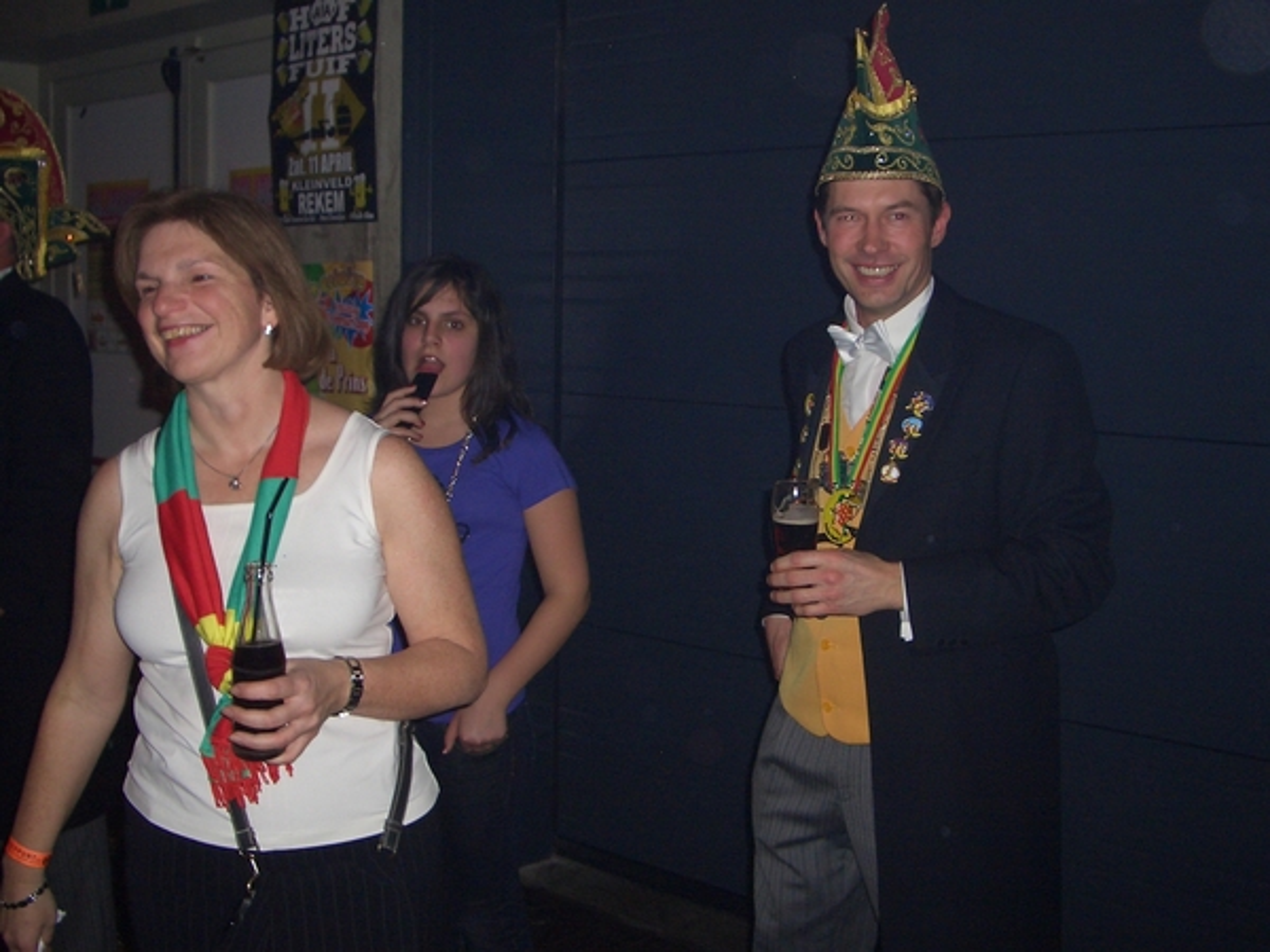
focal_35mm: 41
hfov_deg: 45.8
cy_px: 476
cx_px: 635
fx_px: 1504
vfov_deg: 35.1
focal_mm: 6.8
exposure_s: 1/40
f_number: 2.8
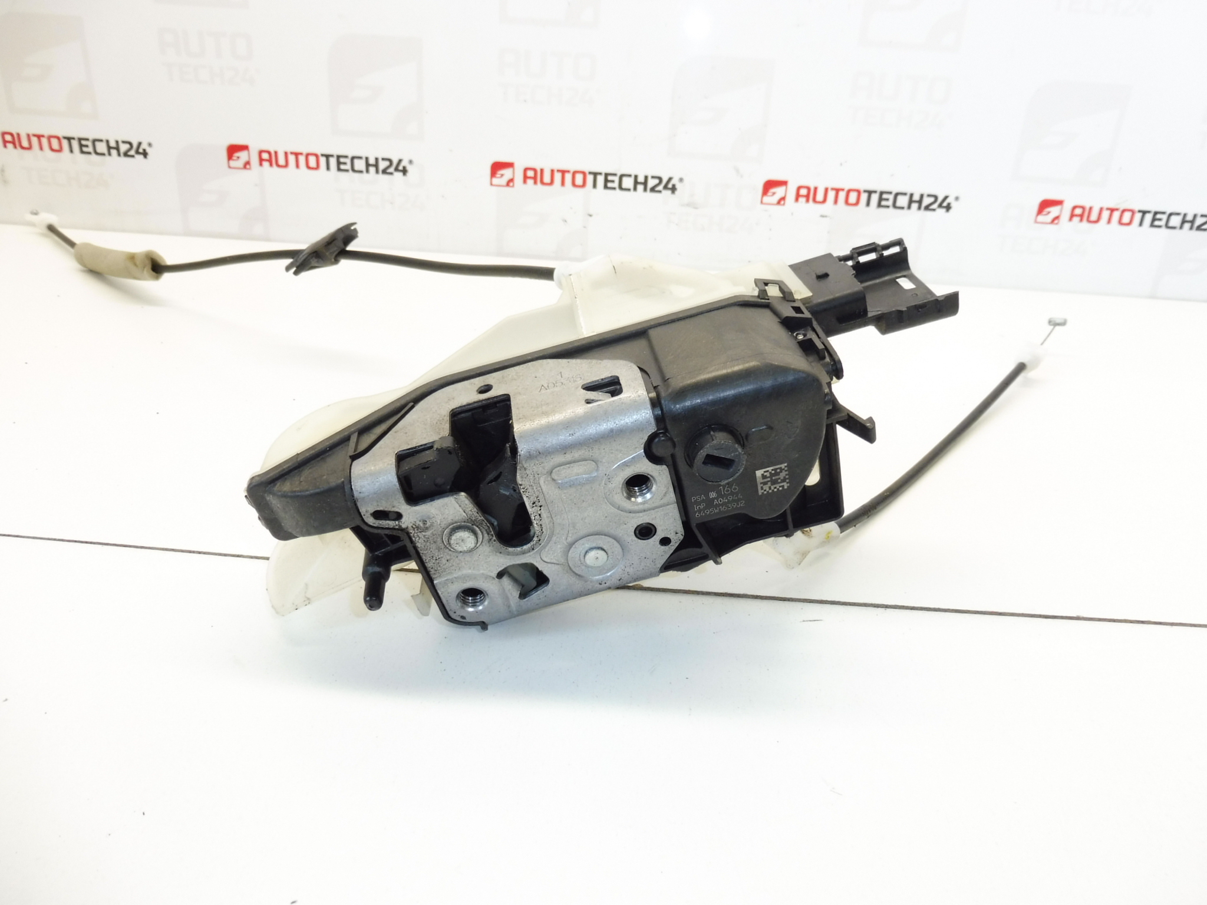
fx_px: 837
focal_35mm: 24
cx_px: 604
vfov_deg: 56.8
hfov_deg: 71.6
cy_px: 452
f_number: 3.5
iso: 200
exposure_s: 1/60
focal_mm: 4.3
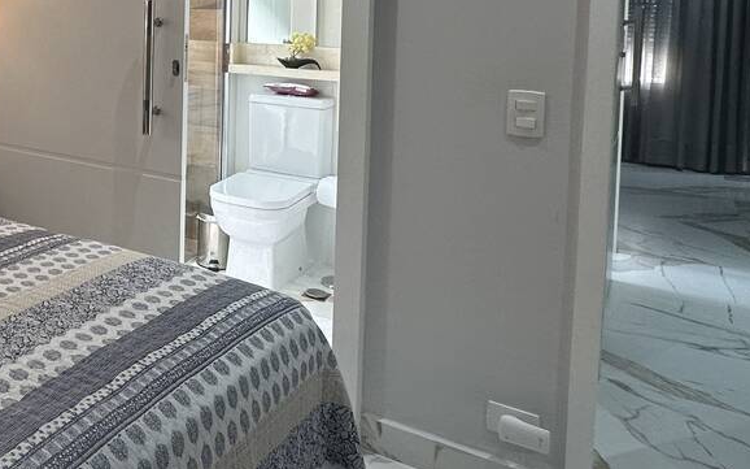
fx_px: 756
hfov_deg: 46.6
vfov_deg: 32.4
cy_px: 32
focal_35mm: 37
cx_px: 49
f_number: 2.2
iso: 80
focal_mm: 2.22
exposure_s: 1/120
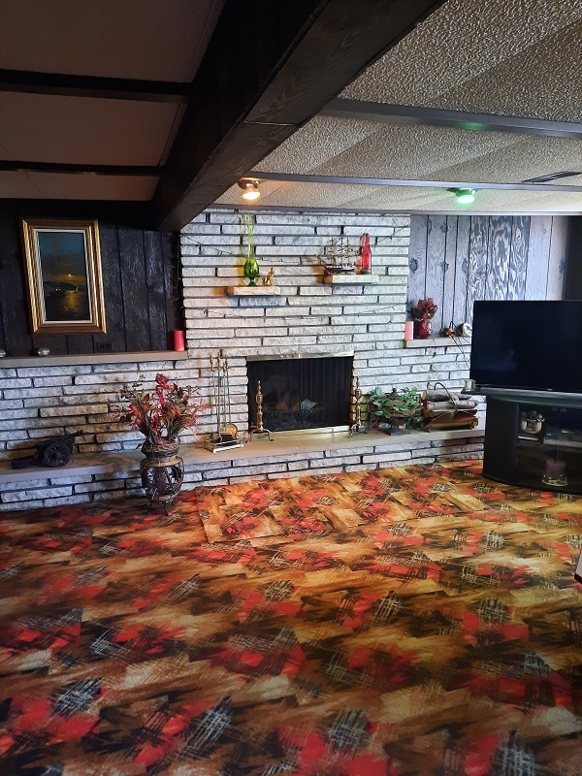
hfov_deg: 54.9
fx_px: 560
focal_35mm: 25
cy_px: 388
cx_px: 291
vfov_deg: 69.4
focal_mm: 4.6
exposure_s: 1/24
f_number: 2
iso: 500
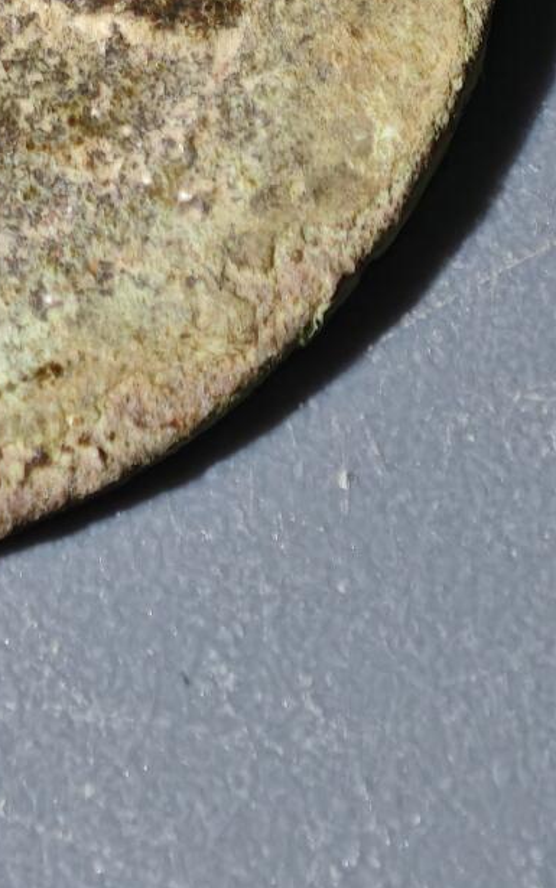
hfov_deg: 4.3
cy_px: -245
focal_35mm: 307
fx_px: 7434
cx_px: -269
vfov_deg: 6.8
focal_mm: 9
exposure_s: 1/100
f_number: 2
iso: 500
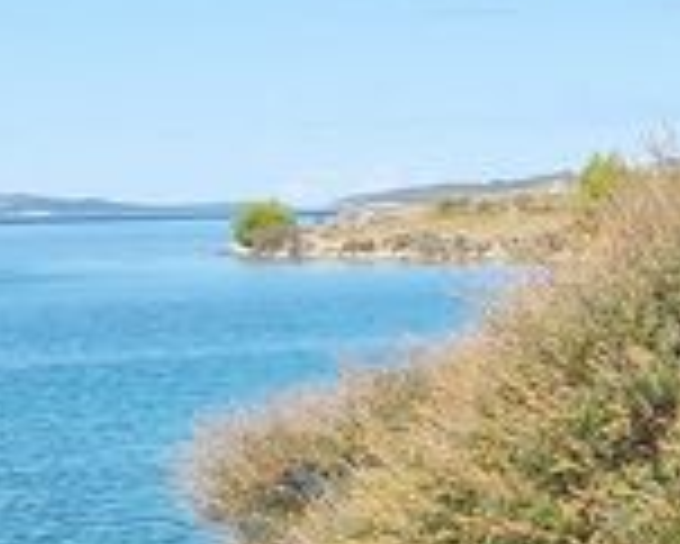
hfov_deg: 11.3
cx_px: 1419
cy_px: 656
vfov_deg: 10.0
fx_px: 3061
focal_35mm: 152
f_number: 1.8
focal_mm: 6.4
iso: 50
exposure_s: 1/657
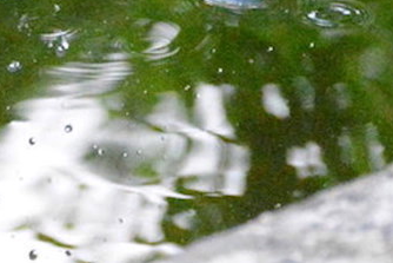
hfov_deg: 4.4
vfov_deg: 2.9
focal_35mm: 471
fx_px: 5144
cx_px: 238
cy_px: -292
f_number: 8
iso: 25600
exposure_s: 1/3200
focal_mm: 70
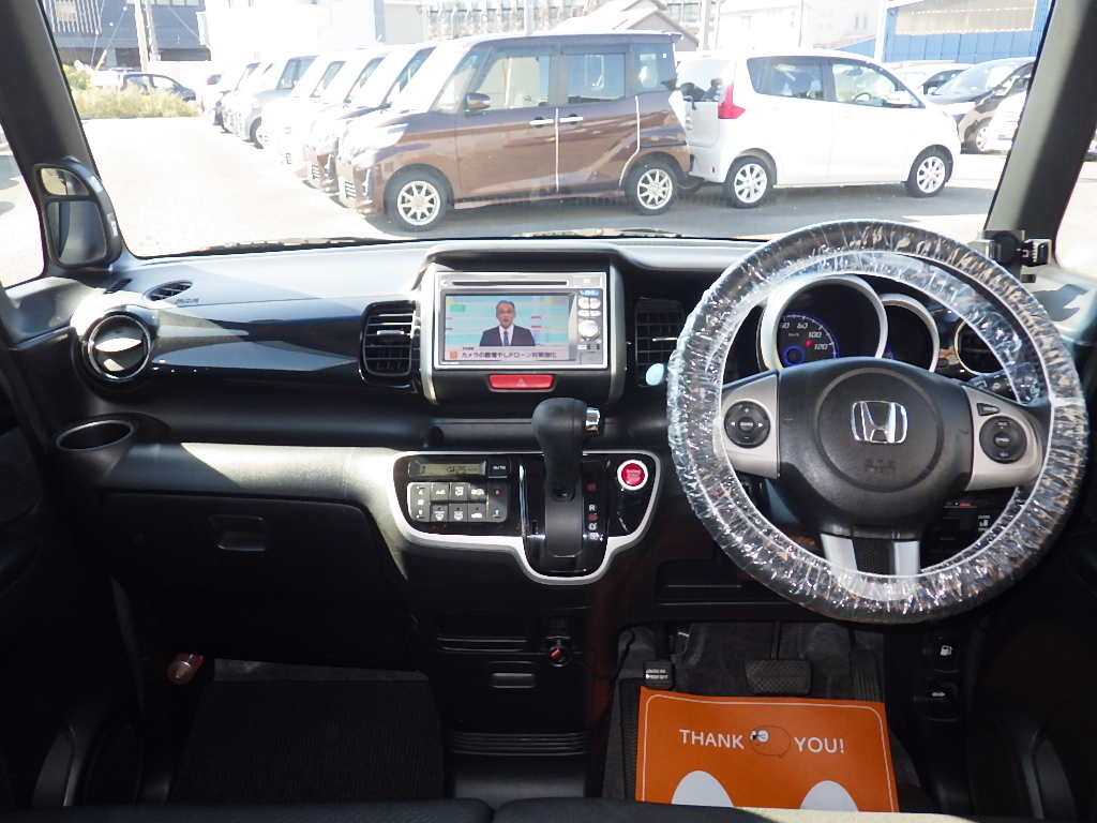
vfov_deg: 49.7
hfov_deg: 63.4
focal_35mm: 28
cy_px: 412
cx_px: 548
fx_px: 887
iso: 250
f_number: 3.5
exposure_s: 1/160
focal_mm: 5
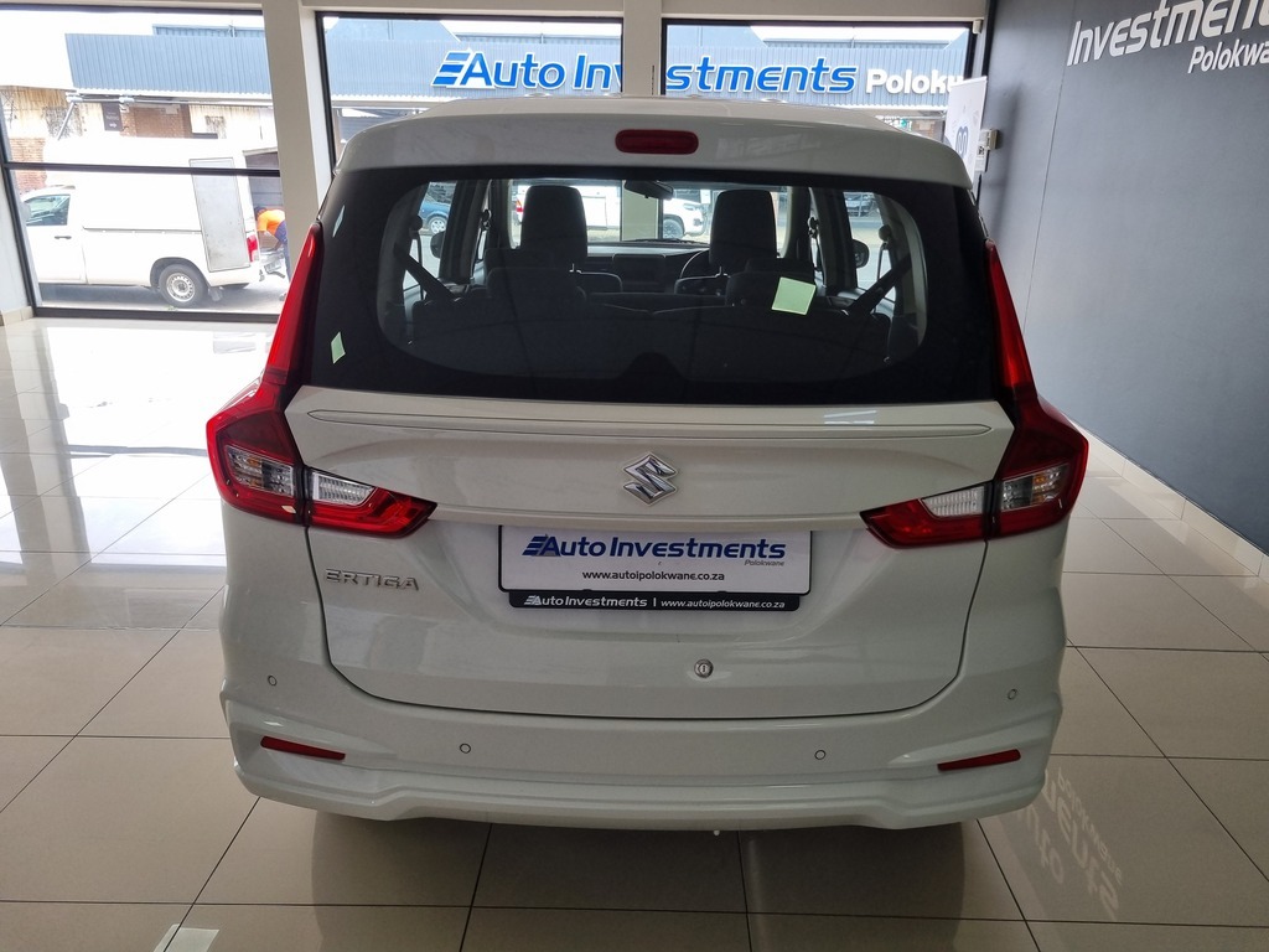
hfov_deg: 67.3
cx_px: 634
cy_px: 476
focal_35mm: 26
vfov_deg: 53.1
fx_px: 953
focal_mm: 5.4
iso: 50
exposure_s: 1/289
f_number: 1.8
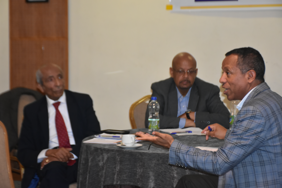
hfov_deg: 22.6
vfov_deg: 15.2
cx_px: 141
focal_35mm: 90
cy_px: 94
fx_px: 705
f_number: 5
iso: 2200
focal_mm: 60
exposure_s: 1/60
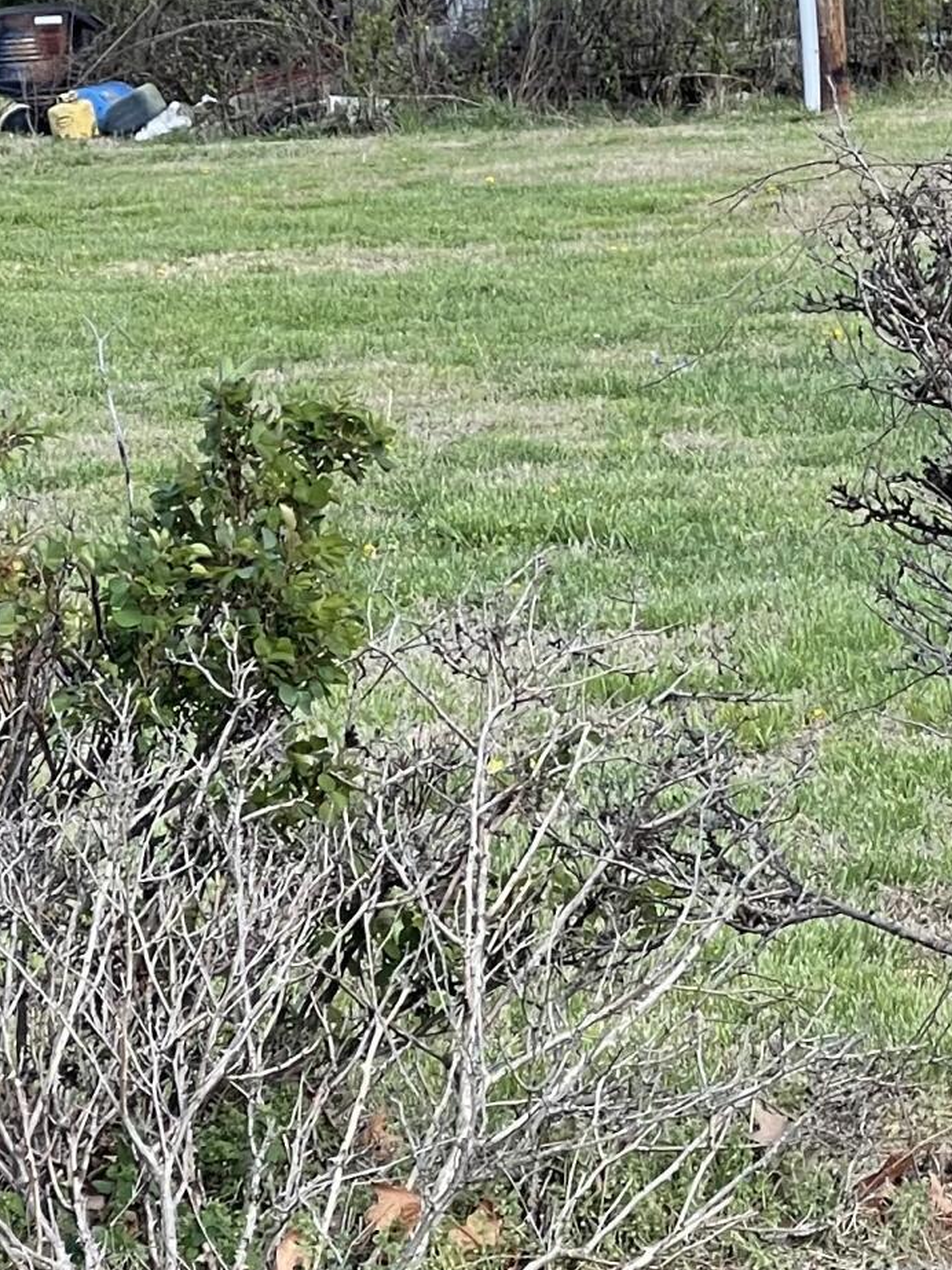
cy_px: 198
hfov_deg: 7.1
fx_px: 7629
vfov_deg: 9.5
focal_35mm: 208
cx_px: 1216
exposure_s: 1/272
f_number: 2.2
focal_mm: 7.5
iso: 20
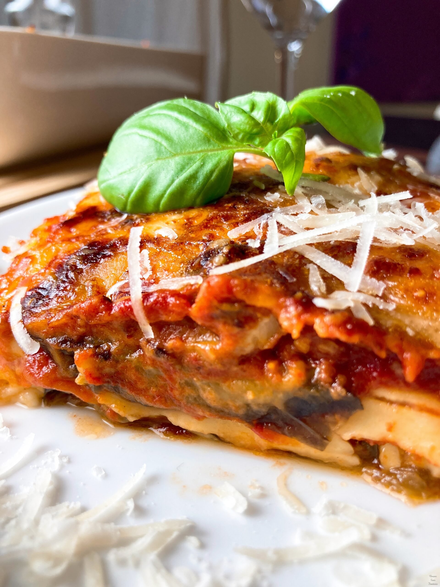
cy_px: 294
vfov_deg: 63.4
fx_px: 475
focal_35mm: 28
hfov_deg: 49.7
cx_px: 220
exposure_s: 1/50
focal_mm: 3.99
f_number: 1.8
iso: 64
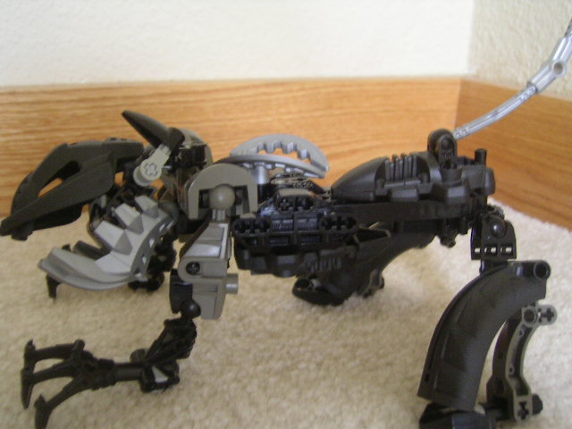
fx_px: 595
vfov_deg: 39.7
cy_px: 214
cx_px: 286
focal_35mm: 36
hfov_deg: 51.4
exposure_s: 1/4.6
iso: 100
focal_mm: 5.6
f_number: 2.8
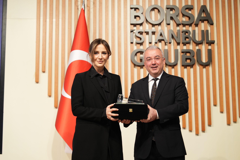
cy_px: 80
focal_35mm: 67
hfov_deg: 30.1
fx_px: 447
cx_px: 120
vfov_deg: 20.3
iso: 640
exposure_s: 1/125
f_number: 2.8
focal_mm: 67
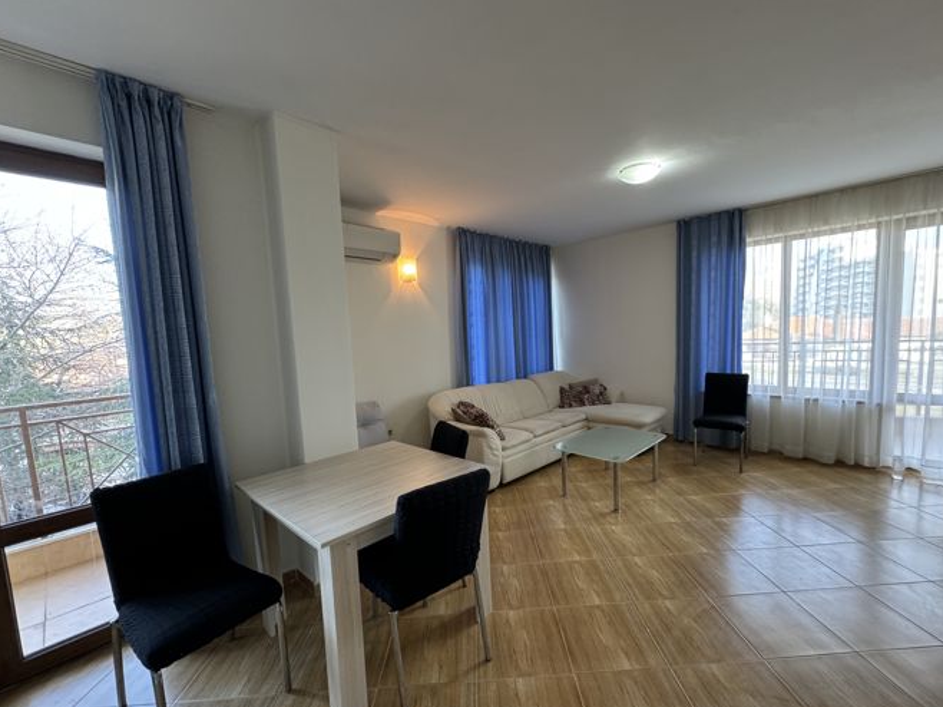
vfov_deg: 81.6
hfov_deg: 98.1
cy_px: 373
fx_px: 408
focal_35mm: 15
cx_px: 491
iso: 200
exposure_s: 1/50
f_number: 2.2
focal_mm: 2.22
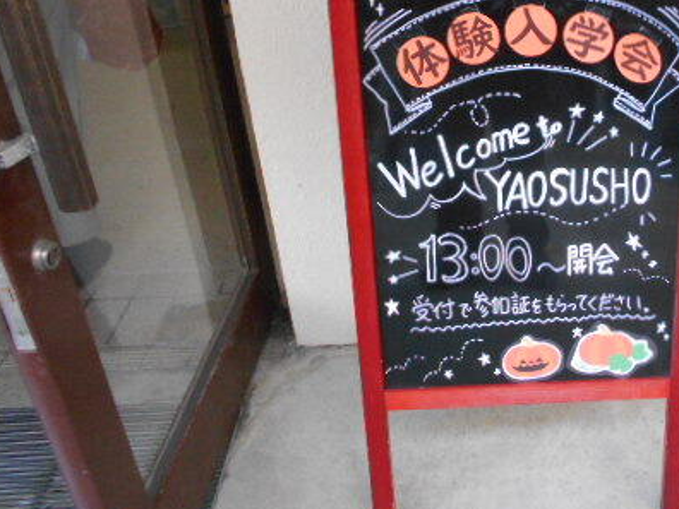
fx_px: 824
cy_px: 165
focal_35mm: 42
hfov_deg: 42.8
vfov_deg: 34.0
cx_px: 540
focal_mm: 4.6
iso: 560
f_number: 3.2
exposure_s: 1/250
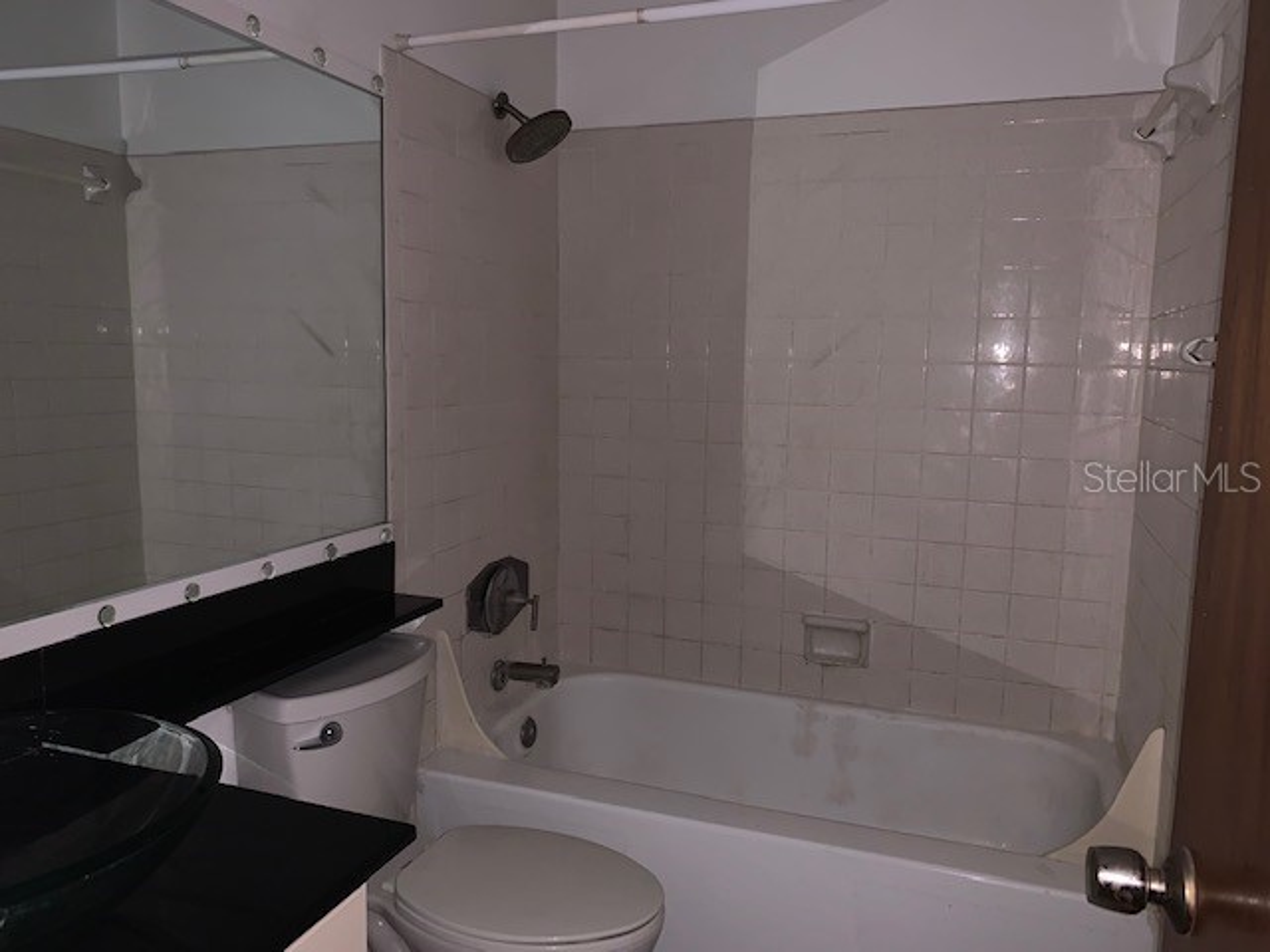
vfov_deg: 53.1
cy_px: 476
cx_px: 635
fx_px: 954
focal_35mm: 26
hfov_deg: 67.3
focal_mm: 4.25
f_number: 1.8
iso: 64
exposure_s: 1/14
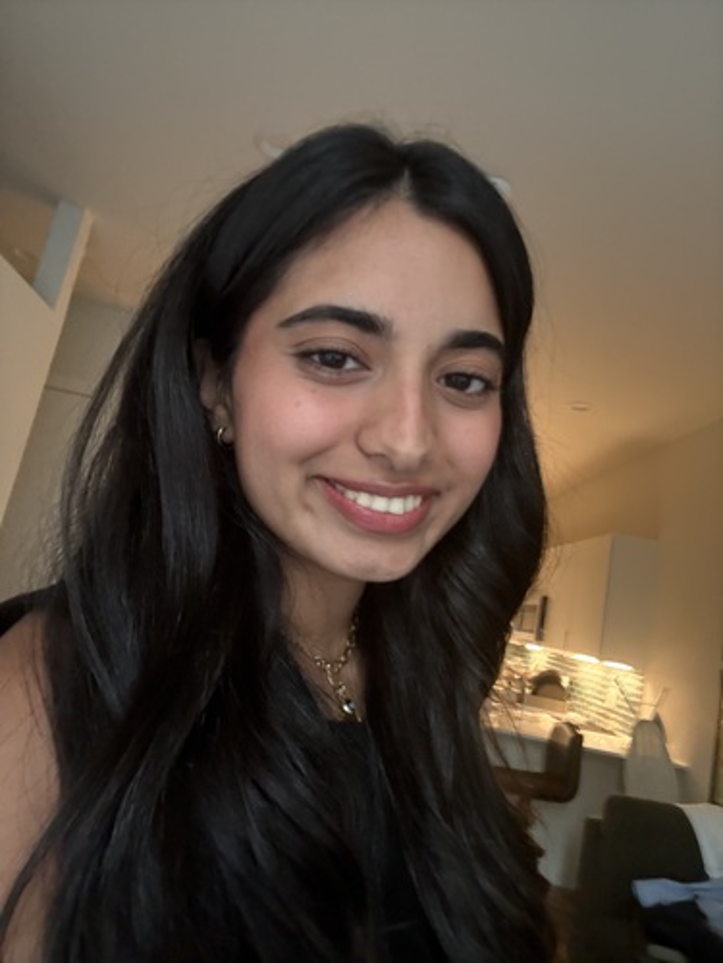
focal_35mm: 23
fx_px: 641
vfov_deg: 73.9
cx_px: 362
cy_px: 482
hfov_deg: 58.9
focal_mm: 2.69
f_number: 1.9
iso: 400
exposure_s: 1/30
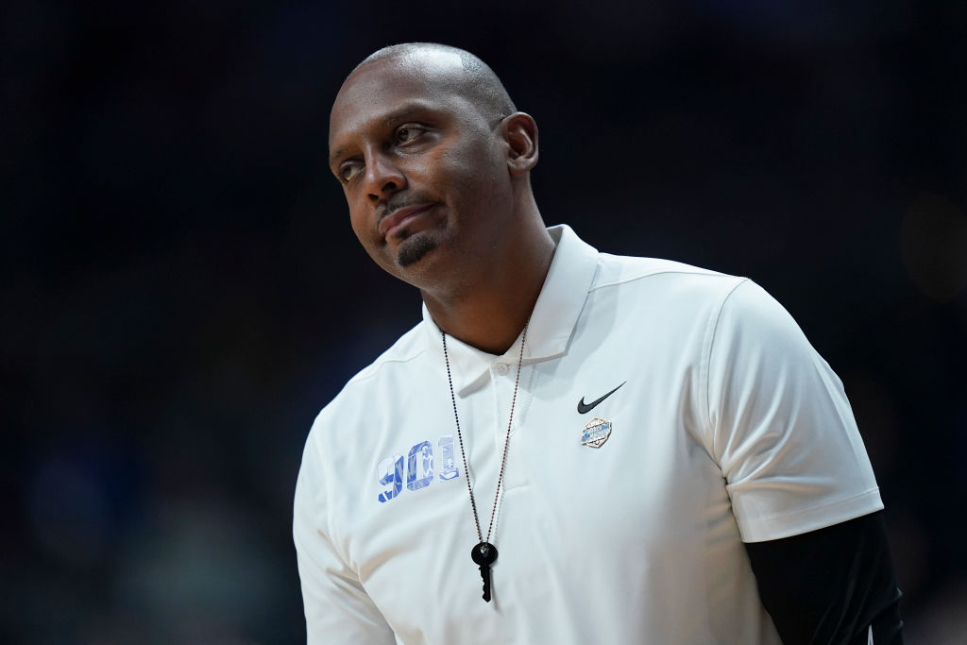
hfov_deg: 5.2
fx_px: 10745
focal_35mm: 400
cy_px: 322
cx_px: 484
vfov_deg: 3.4
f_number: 2.8
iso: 5000
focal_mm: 400
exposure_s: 1/1600
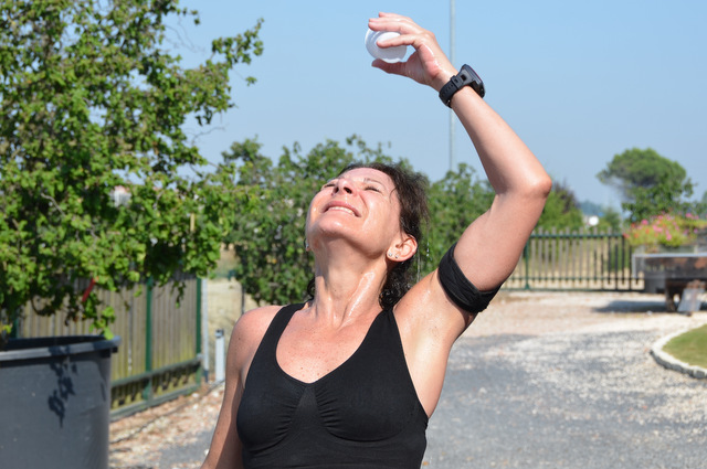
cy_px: 234
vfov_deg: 18.1
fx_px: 1471
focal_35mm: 75
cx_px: 354
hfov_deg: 27.0
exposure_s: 1/250
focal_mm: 50
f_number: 8
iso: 100
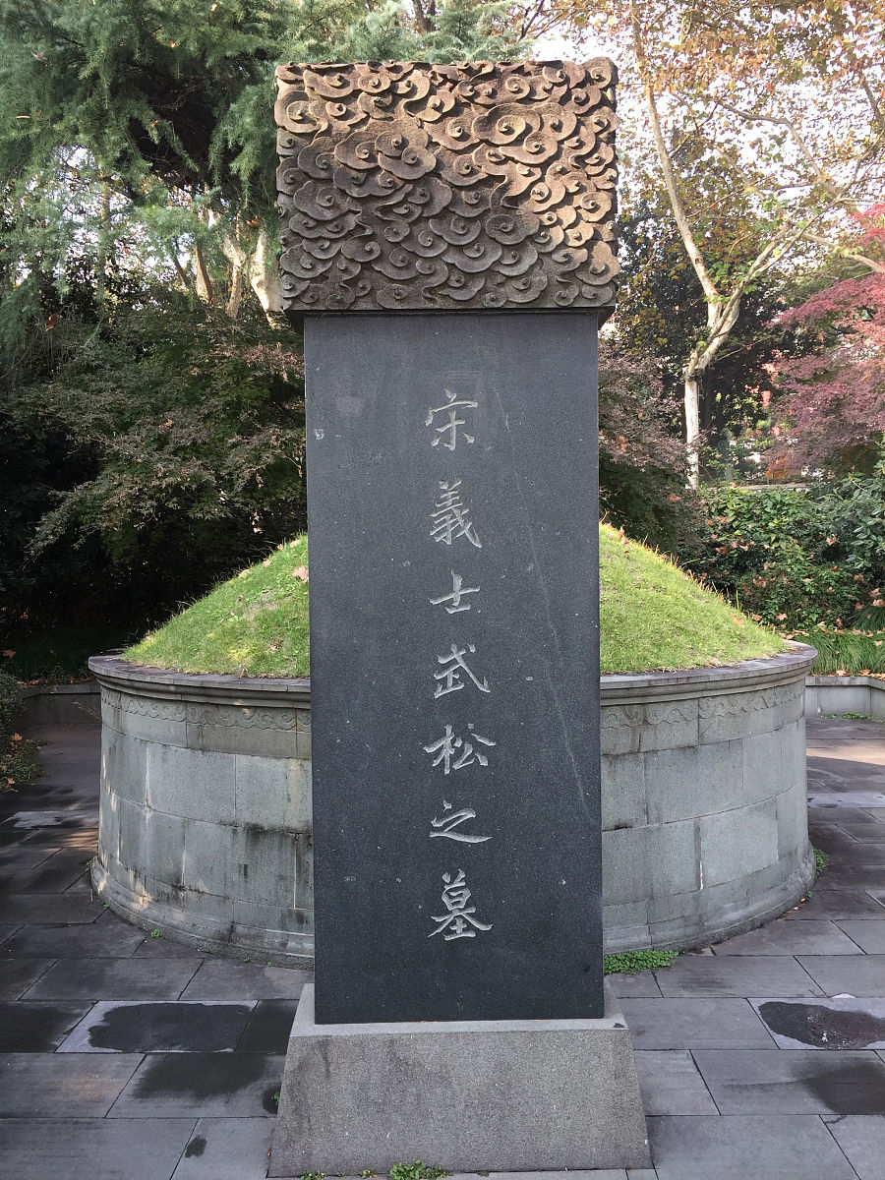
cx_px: 442
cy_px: 590
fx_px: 989
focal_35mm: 29
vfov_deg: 61.7
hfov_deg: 48.2
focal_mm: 4.15
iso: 32
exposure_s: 1/136
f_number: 2.2
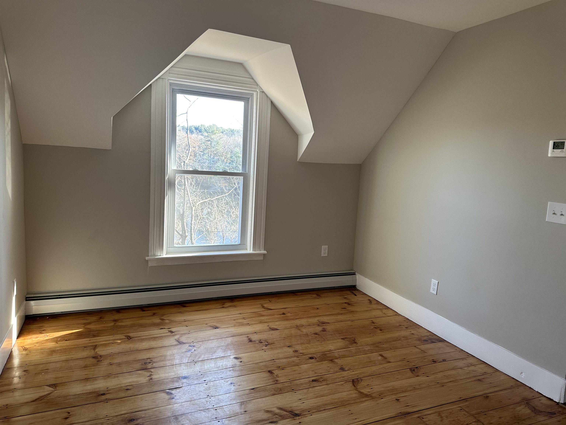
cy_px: 212
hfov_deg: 71.6
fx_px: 392
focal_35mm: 24
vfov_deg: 56.8
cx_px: 283
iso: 125
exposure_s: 1/121
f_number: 1.78
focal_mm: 6.86
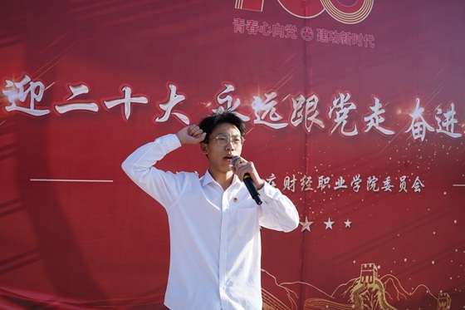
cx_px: 232
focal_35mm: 34
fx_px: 439
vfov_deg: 38.9
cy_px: 155
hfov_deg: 55.8
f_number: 7.1
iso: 100
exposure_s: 1/125
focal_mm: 34
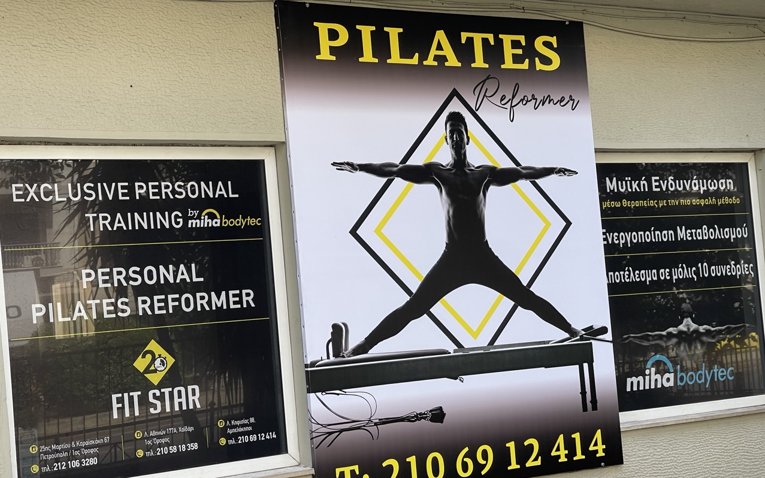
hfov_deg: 30.2
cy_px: 263
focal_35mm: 68
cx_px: 382
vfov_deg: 19.1
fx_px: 1418
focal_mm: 7.5
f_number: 2.2
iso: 20
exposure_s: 1/213
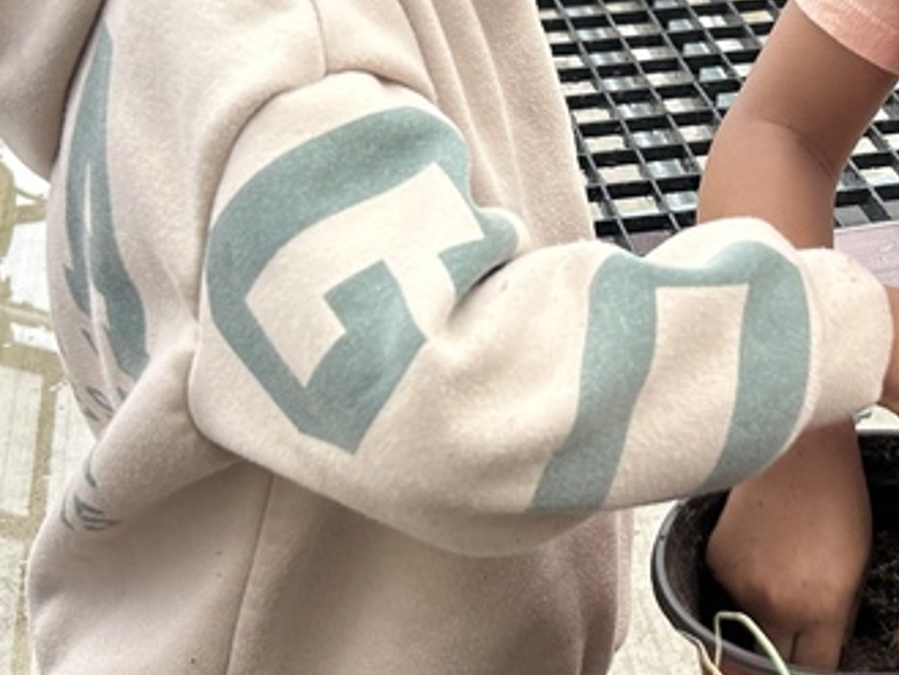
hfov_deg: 23.4
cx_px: 831
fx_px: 2104
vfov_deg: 18.2
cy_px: 312
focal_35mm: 81
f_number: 1.5
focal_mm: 5.7
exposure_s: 1/343
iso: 50
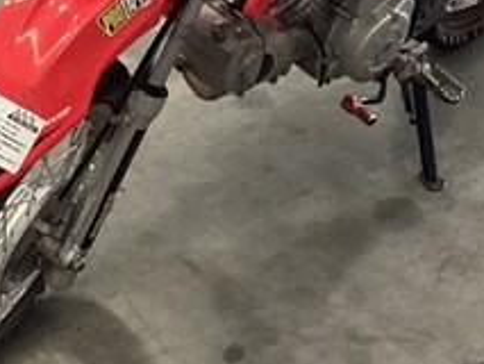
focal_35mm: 93
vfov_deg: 15.5
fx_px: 1301
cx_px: 168
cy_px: -36
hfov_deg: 21.0
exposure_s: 1/50
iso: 80
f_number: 2.4
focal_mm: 3.3
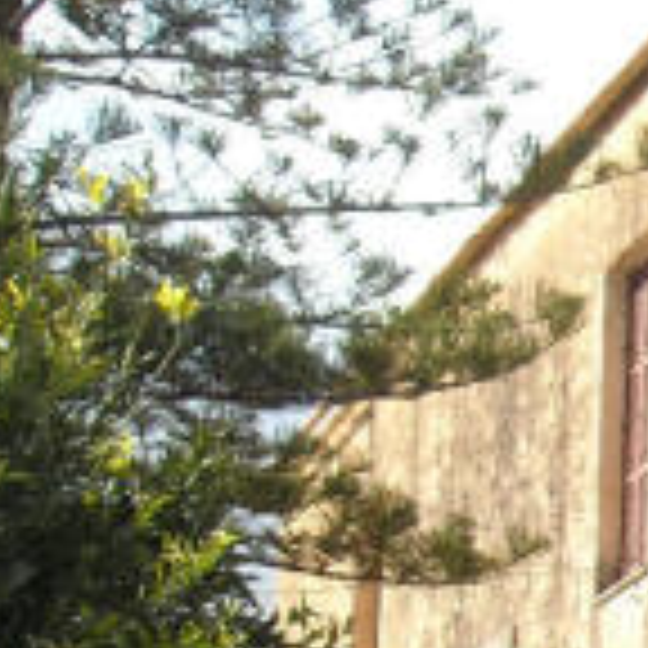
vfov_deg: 13.6
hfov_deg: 12.8
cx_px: 1141
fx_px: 2647
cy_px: 754
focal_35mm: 125
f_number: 5.6
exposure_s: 1/125
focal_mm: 5.7
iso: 64
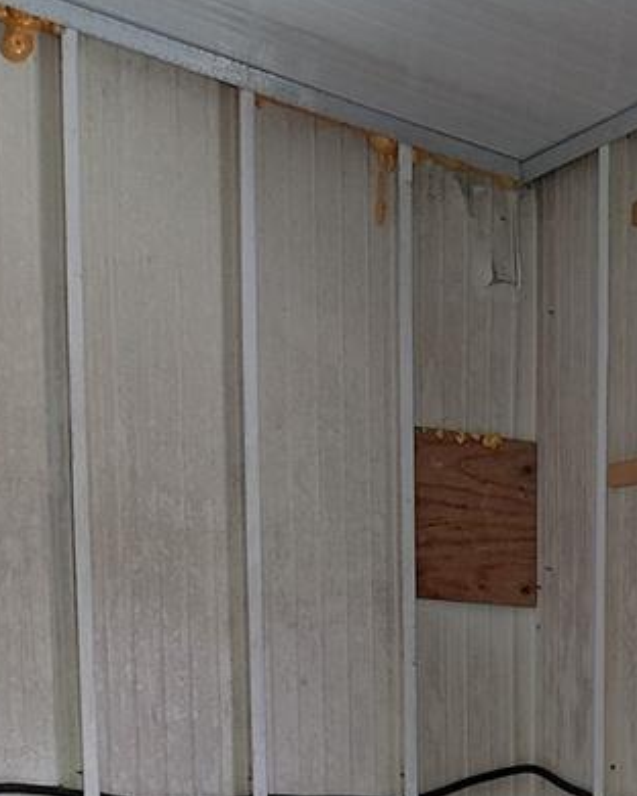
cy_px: 1102
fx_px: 1767
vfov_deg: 22.1
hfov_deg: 19.8
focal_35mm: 75
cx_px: 629
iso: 80
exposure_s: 1/120
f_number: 1.8
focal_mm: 4.69
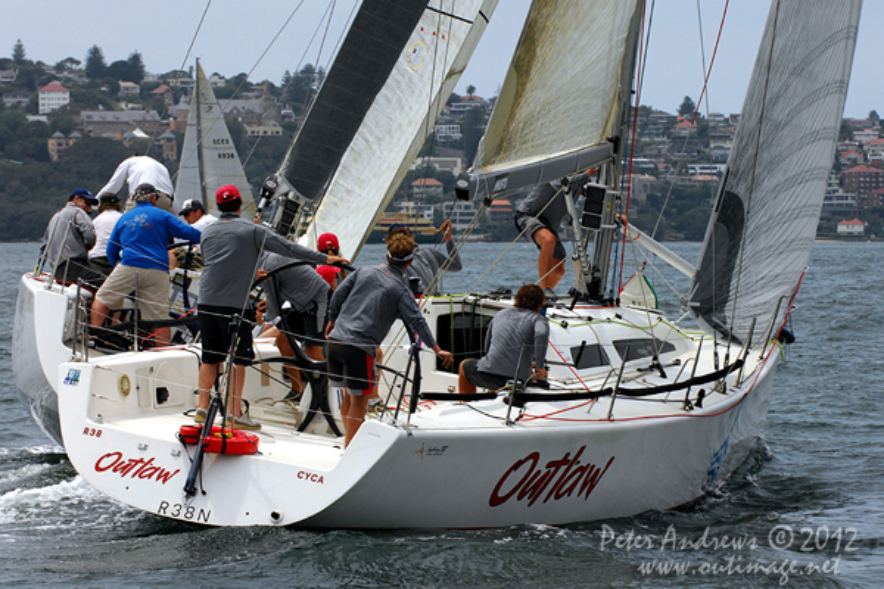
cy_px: 294
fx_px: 4788
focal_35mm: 195
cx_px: 442
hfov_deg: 10.5
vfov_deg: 7.0
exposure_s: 1/1000
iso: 400
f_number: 7.6
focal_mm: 130
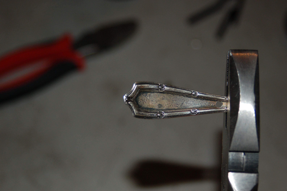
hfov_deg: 30.5
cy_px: 96
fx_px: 526
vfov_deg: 20.6
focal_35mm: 66
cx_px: 144
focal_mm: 44
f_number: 4
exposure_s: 1/60
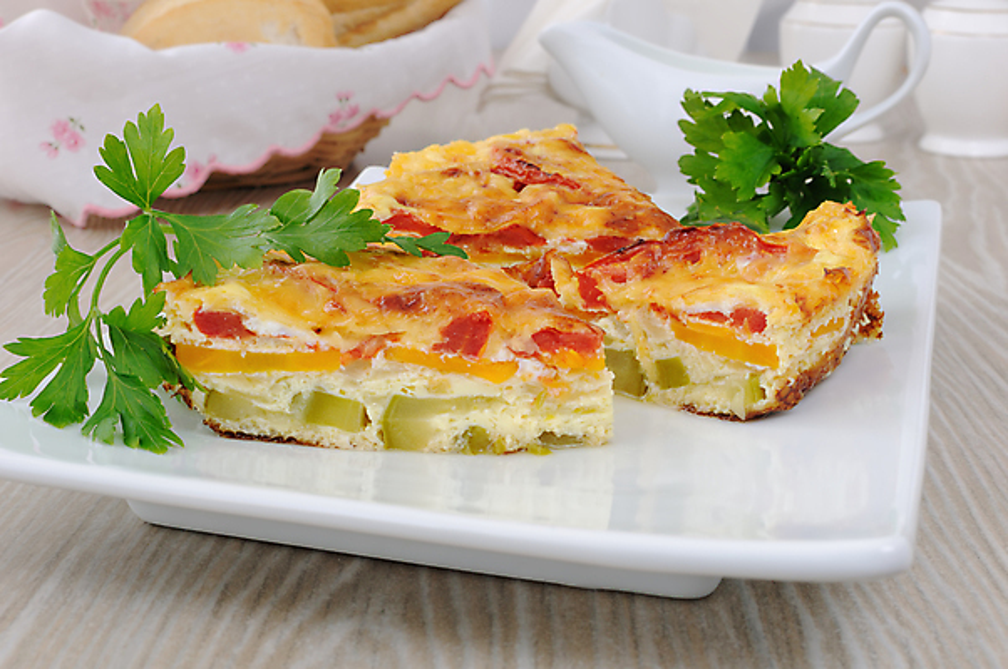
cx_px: 504
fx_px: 1468
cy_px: 334
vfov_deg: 25.7
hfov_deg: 37.9
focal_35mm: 52
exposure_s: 1/8
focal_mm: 35
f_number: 9
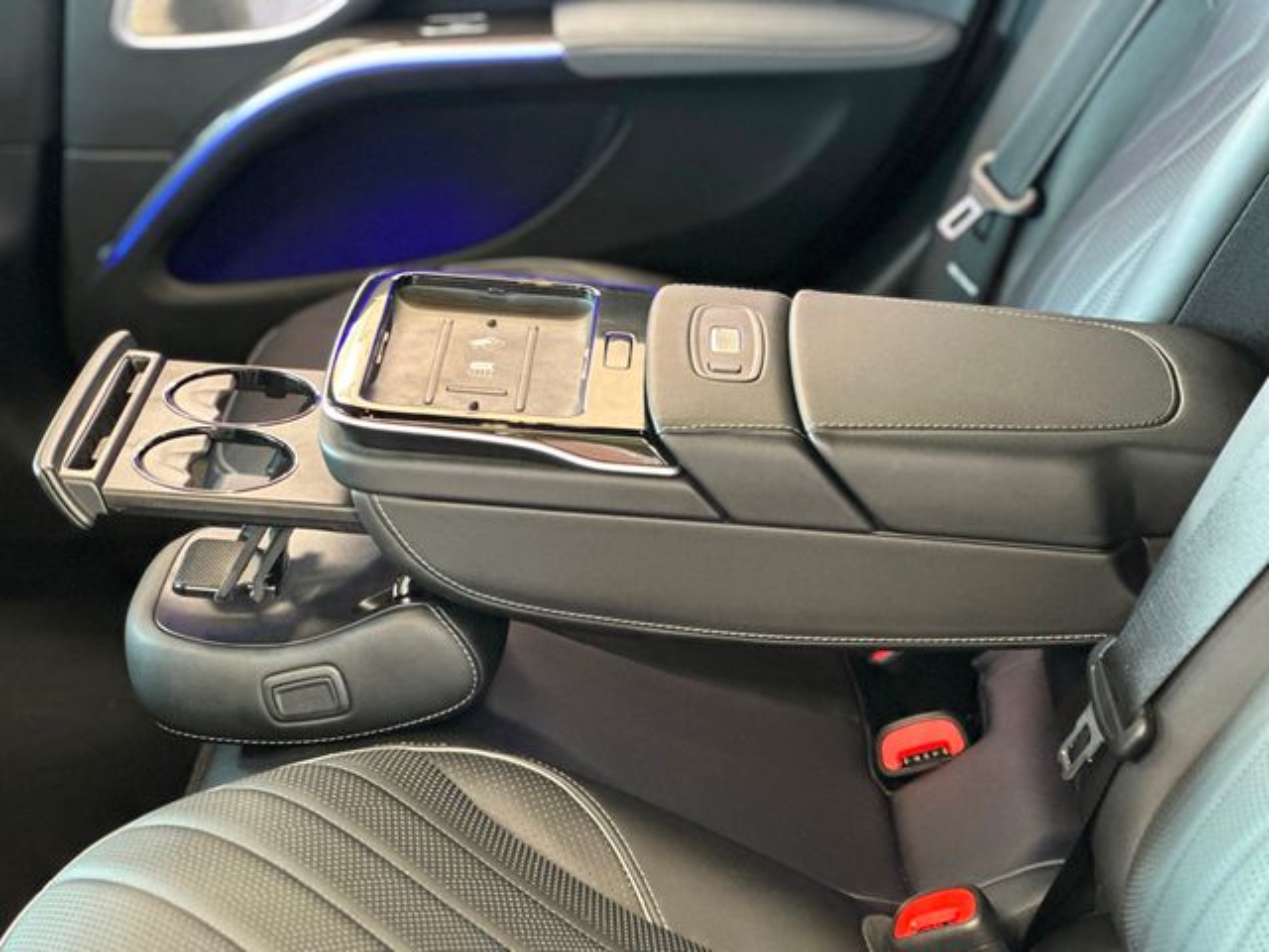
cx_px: 634
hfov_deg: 25.3
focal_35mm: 77
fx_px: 2823
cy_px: 476
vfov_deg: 19.1
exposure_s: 1/15
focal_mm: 9
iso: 500
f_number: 2.8
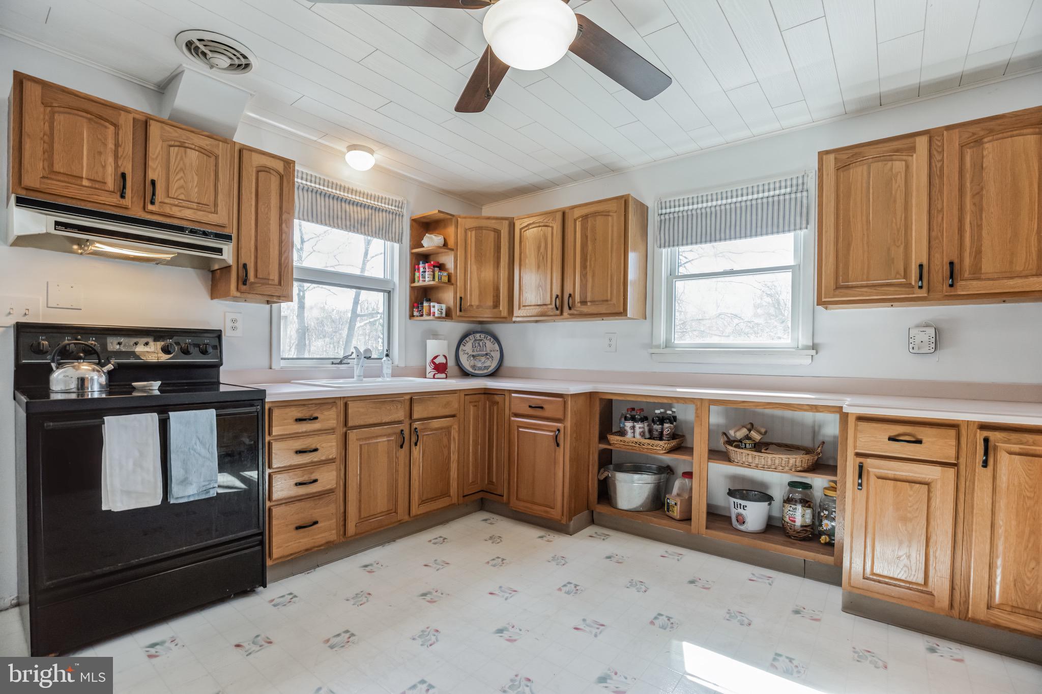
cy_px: 347
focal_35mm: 16
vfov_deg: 73.7
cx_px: 521
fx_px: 463
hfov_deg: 96.7
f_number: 5.6
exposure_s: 1/50
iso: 400
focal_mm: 16
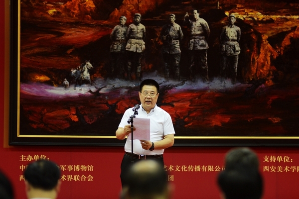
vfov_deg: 7.6
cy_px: 100
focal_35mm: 180
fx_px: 1495
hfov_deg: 11.4
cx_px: 150
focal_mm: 180
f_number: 2.8
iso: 1600
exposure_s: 1/125
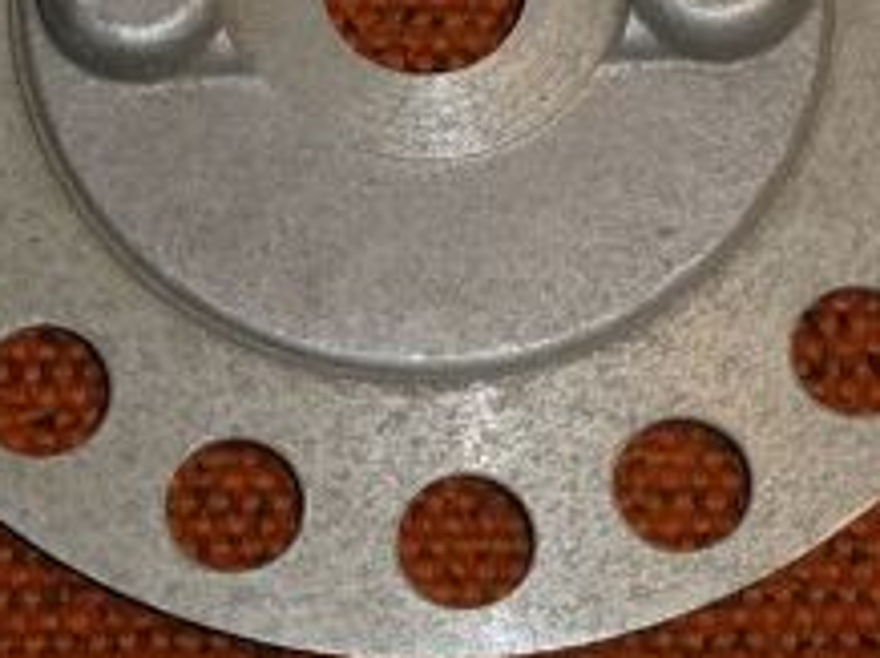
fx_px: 4368
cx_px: 432
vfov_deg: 8.6
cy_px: 101
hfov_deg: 11.5
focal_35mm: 172
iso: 160
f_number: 4.2
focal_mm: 12.8
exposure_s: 1/40
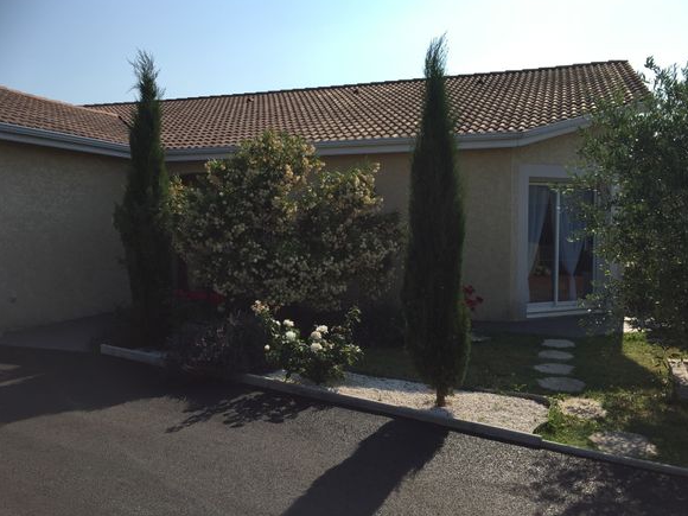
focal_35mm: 30
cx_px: 335
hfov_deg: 60.0
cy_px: 253
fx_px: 596
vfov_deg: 46.8
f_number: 2.2
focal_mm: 4.15
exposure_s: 1/2475
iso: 32
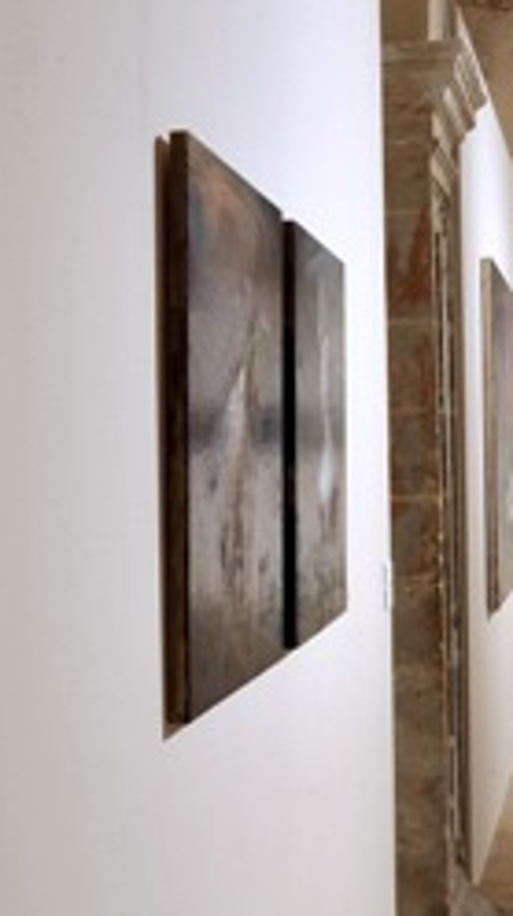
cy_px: 469
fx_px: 1479
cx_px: 319
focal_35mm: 61
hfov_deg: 19.6
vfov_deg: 34.4
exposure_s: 1/1.6
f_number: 18
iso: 400
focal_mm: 24
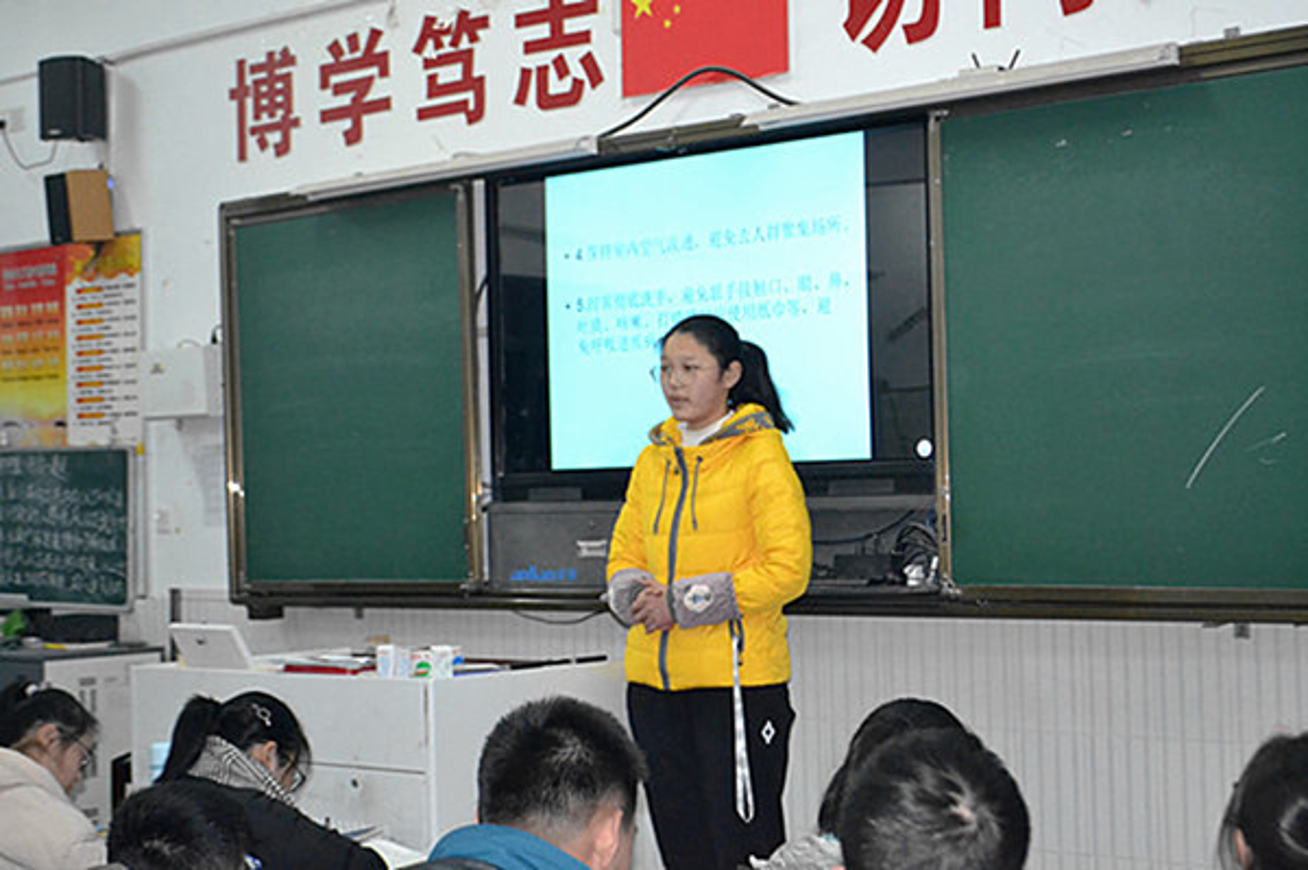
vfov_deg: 22.6
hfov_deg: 33.4
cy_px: 435
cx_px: 654
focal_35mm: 60
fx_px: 2178
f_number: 5.3
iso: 2800
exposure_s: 1/60
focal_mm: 40
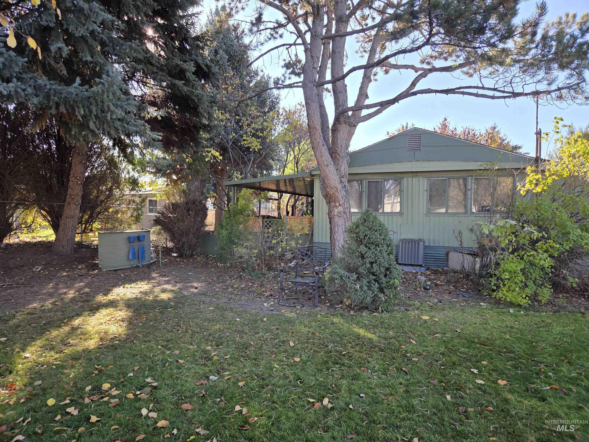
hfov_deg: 73.9
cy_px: 221
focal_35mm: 23
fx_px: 391
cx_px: 294
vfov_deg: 58.9
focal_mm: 5.4
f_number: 1.8
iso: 80
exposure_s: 1/912
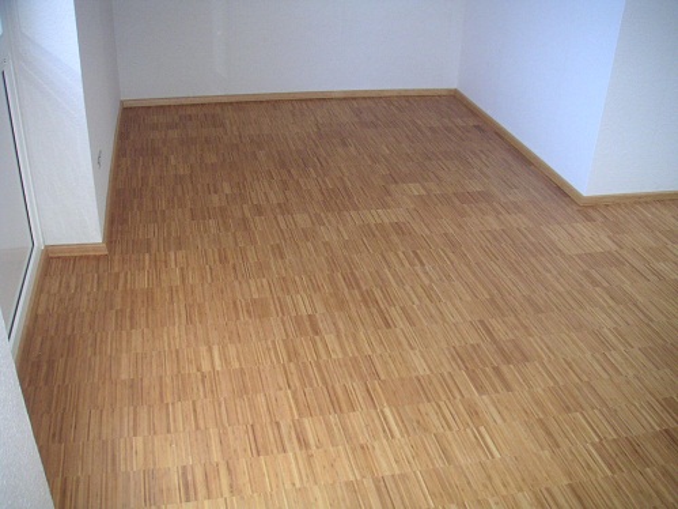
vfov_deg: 38.7
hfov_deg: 50.1
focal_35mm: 37
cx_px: 339
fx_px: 725
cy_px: 254
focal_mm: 5.7
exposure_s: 1/45
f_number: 2.8
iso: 160
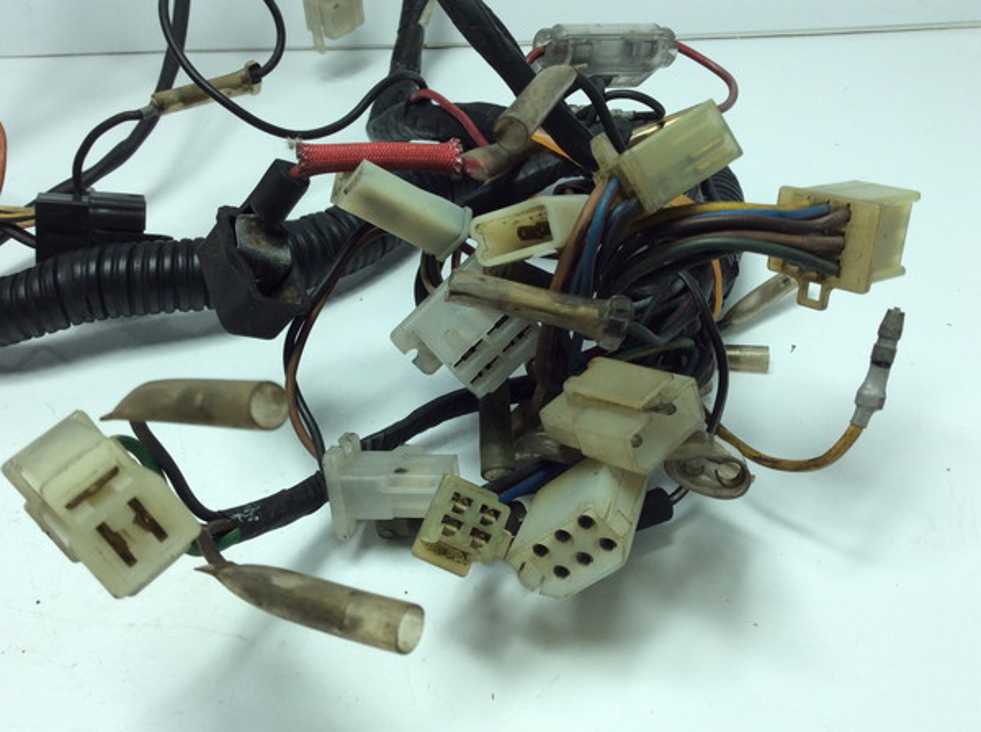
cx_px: 490
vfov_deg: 44.0
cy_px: 366
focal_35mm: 32
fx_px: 905
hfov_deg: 56.9
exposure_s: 1/301
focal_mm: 3.3
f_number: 2.4
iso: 32
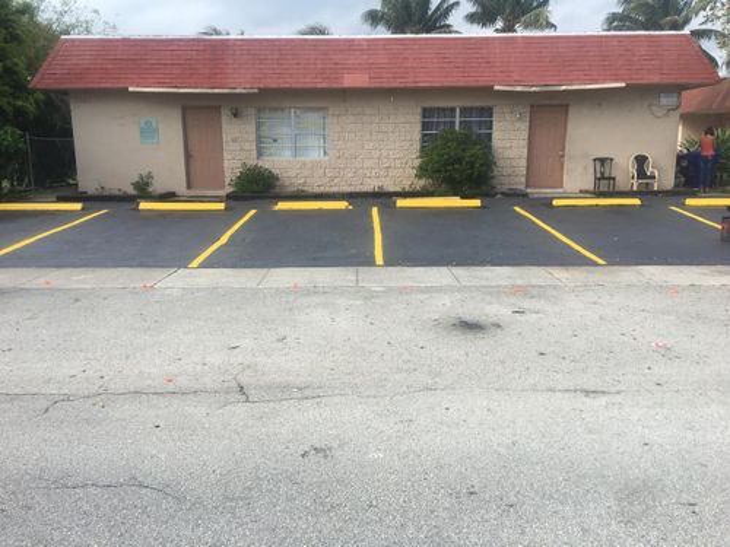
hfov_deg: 61.7
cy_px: 274
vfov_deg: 48.2
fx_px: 612
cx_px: 365
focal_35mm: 29
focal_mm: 4.15
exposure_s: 1/836
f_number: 2.2
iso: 25
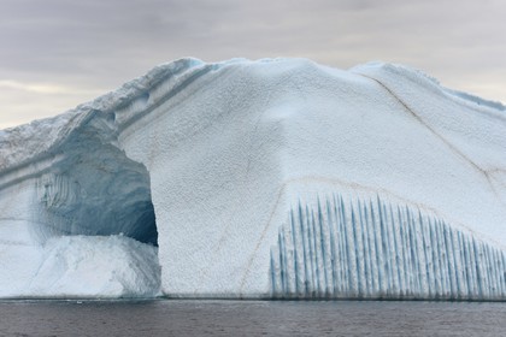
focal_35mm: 135
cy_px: 168
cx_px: 253
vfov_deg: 10.2
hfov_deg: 15.2
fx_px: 1897
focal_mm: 135
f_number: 8
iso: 400
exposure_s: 1/640
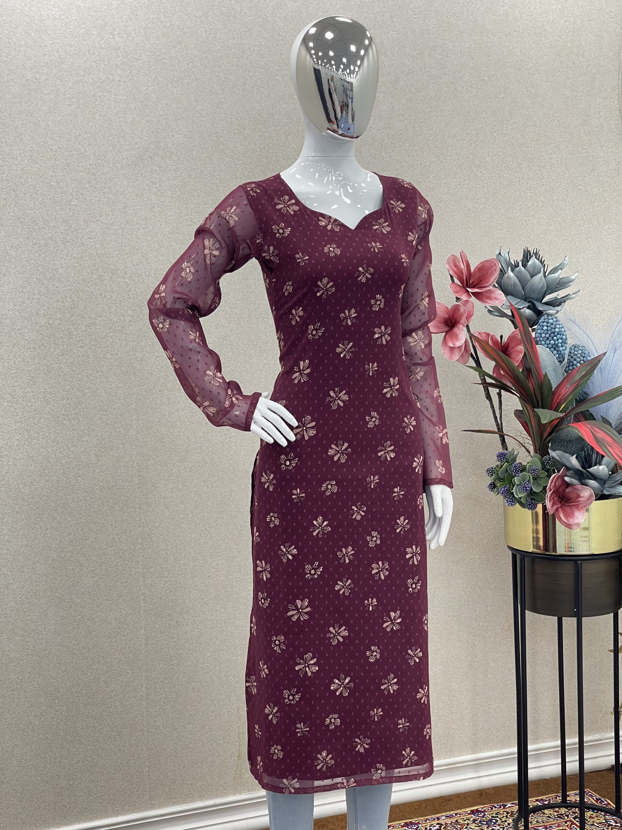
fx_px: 1533
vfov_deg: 30.3
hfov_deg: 22.9
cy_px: 415
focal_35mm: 64
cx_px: 311
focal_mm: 7.5
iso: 80
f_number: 2.2
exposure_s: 1/100
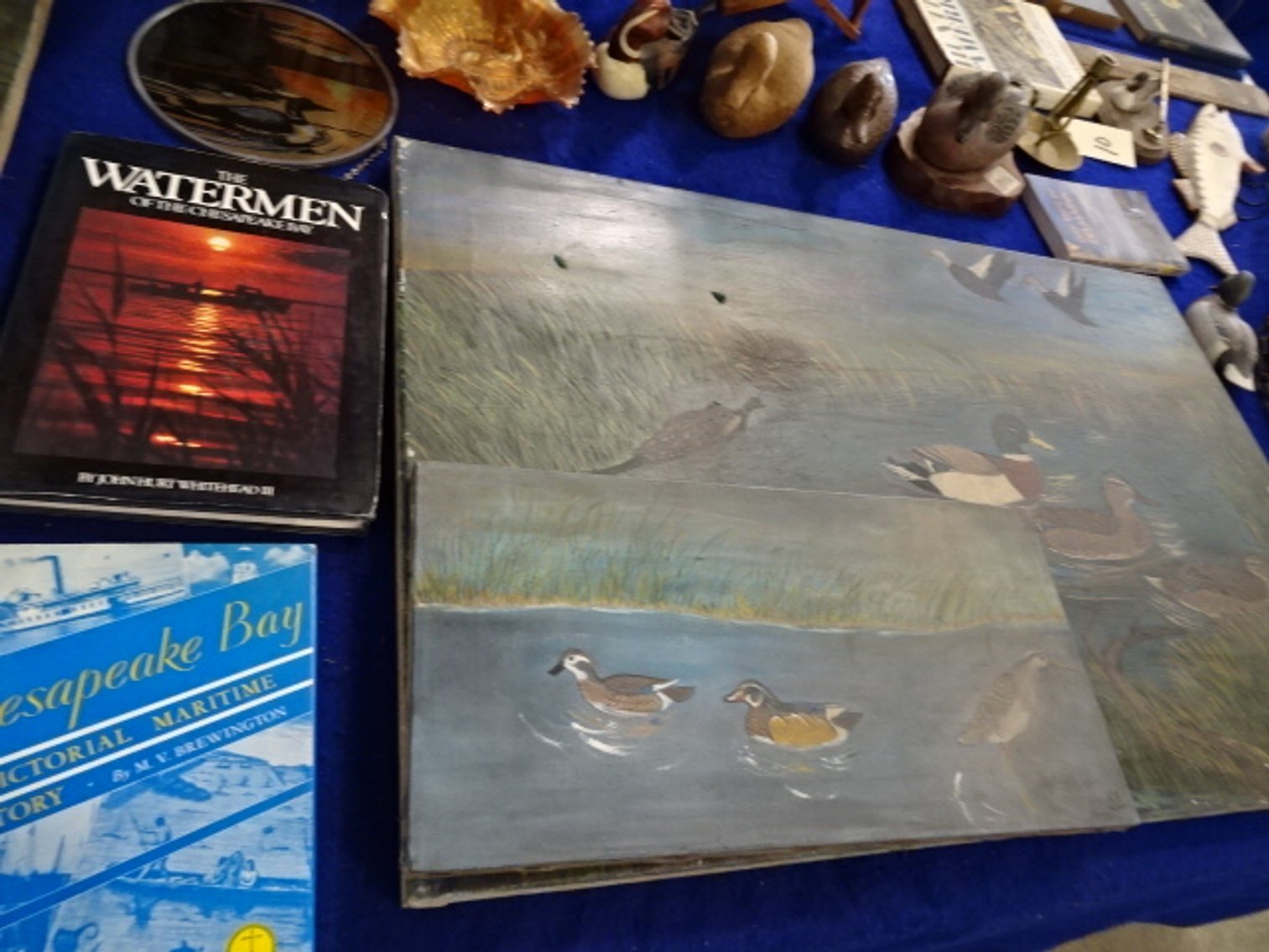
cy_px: 476
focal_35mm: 24
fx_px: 880
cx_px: 634
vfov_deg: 56.8
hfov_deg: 71.6
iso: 500
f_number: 3.5
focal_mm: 4.1
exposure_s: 1/30
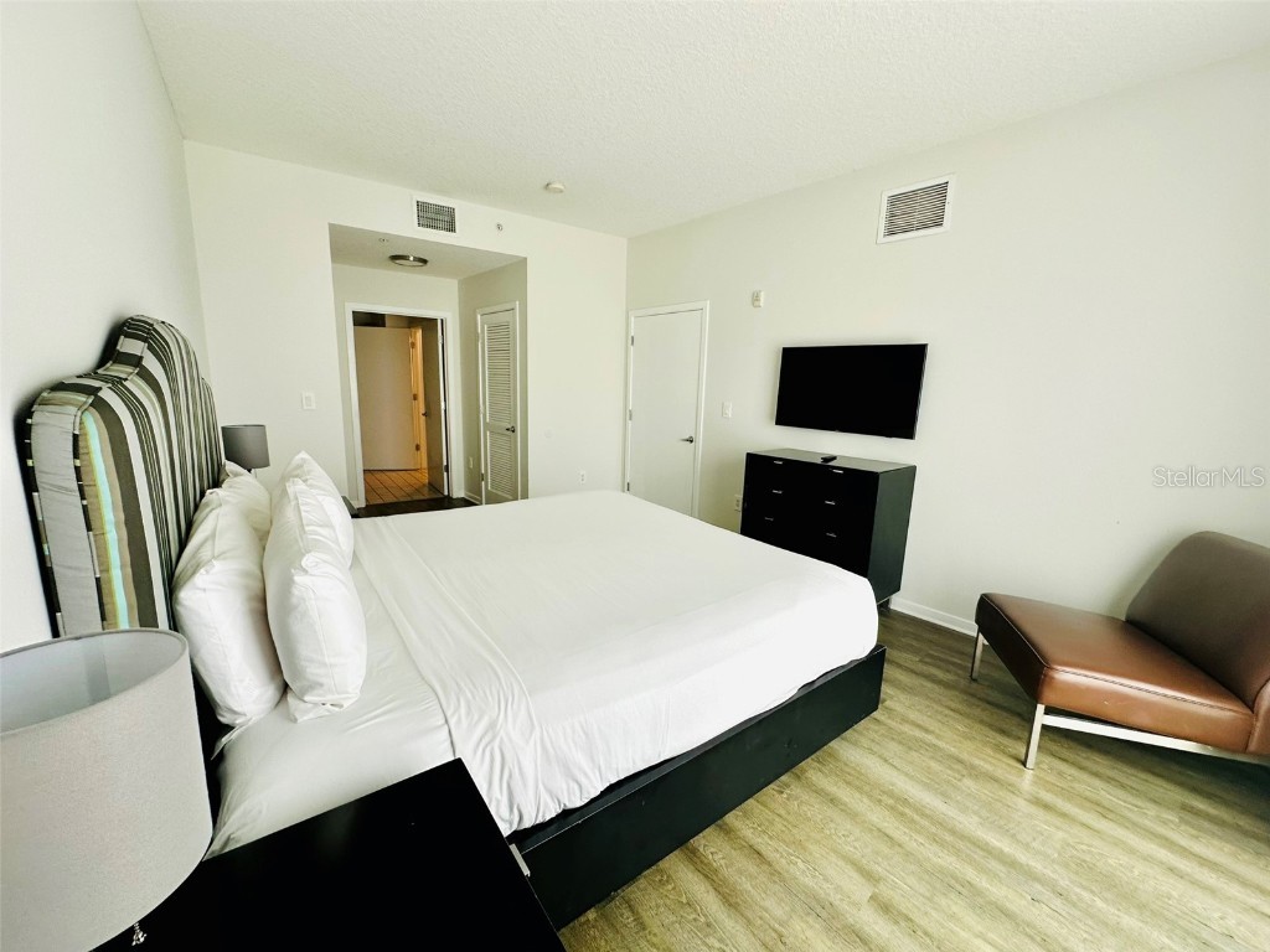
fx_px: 514
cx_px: 635
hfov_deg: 102.1
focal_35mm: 14
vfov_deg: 85.7
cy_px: 476
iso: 64
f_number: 2.2
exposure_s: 1/99
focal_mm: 2.22
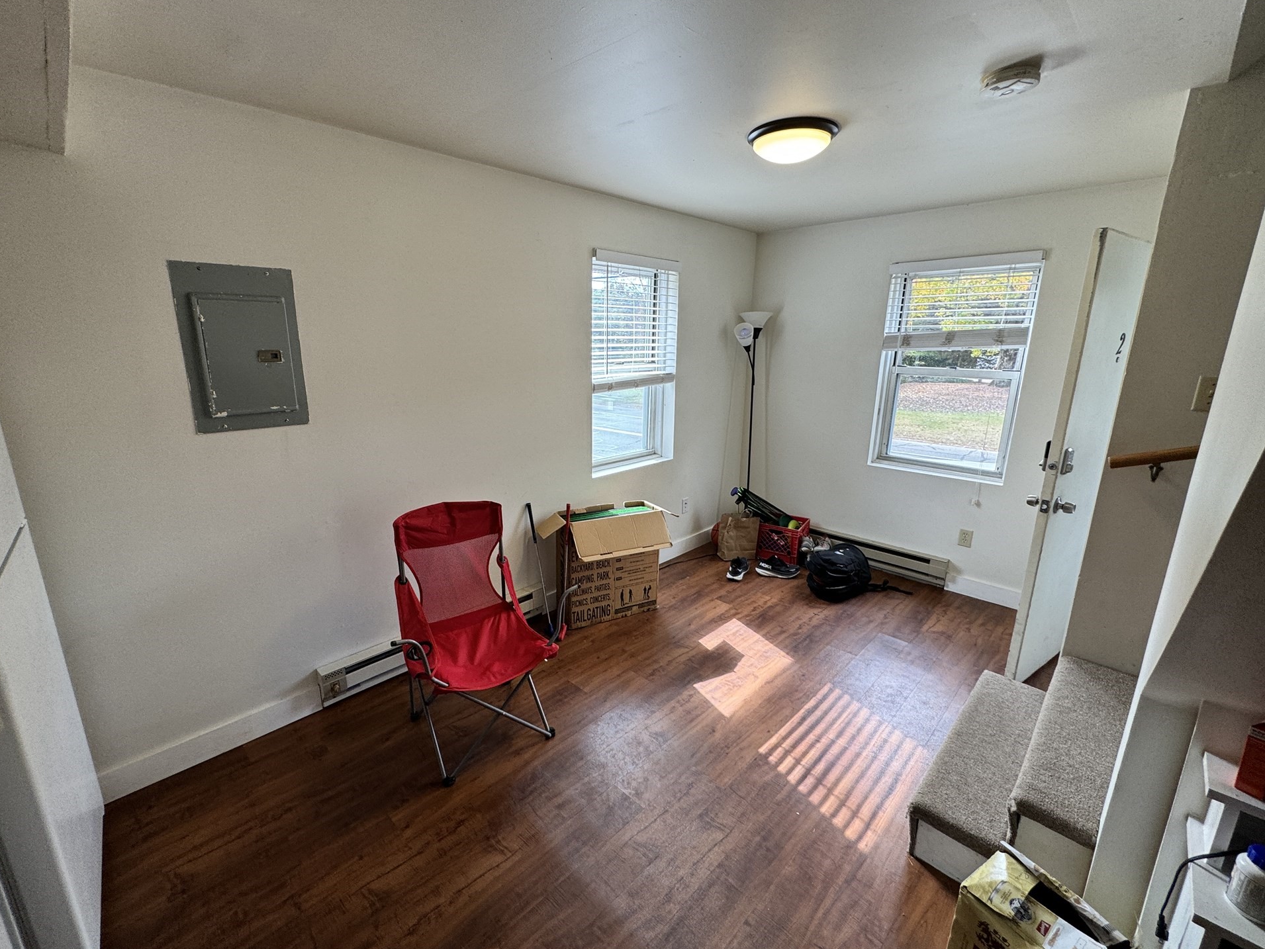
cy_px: 469
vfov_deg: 81.8
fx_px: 548
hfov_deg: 98.1
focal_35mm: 15
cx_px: 608
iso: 80
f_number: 2.2
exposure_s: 1/120
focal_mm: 2.22
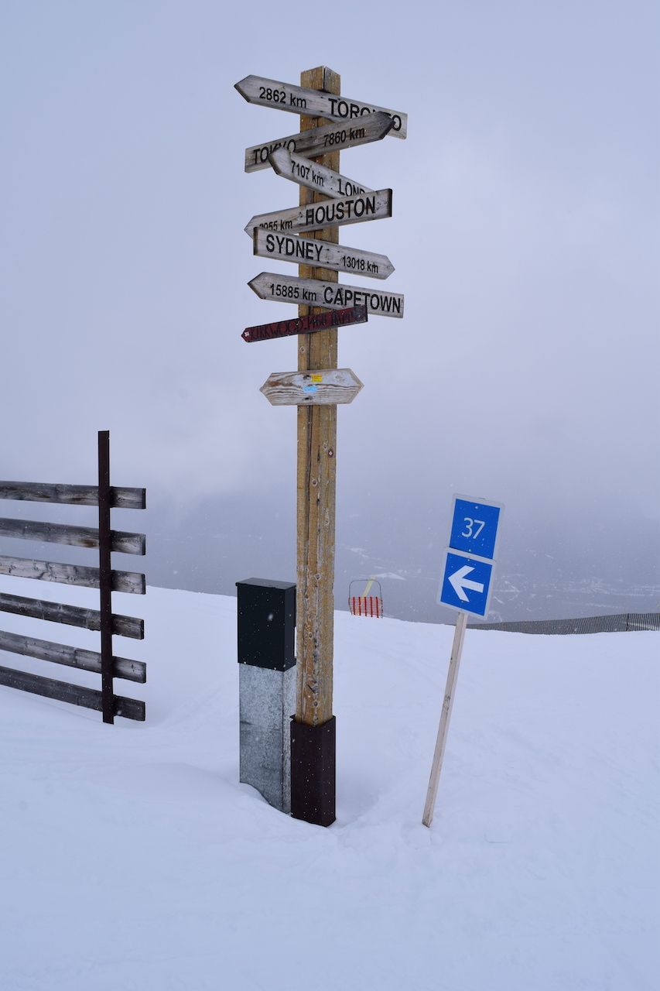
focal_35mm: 27
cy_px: 496
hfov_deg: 47.9
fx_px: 743
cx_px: 330
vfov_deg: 67.4
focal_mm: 18
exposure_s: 1/800
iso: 200
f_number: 13
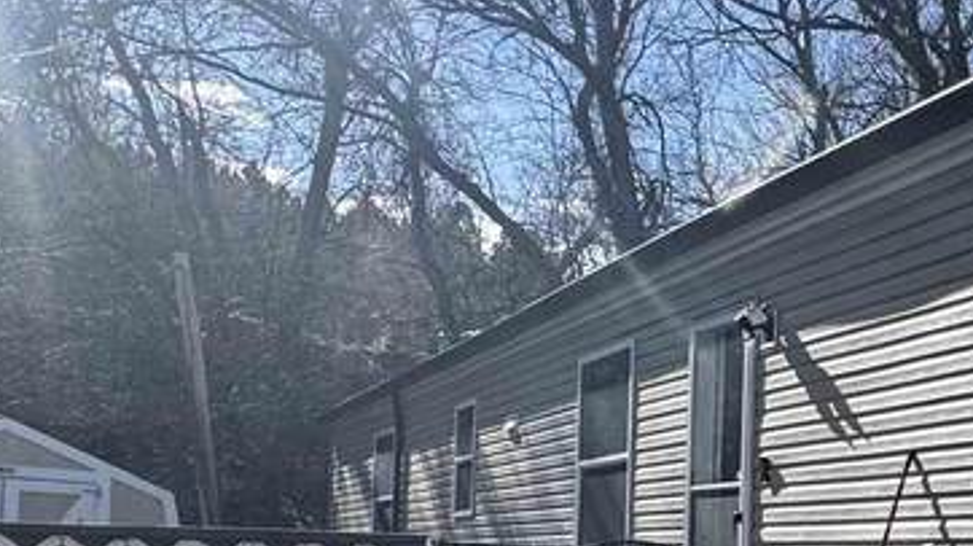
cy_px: 597
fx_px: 1392
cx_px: 1271
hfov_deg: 30.3
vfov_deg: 21.1
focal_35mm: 54
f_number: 2.2
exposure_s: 1/1506
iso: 50
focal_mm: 2.22
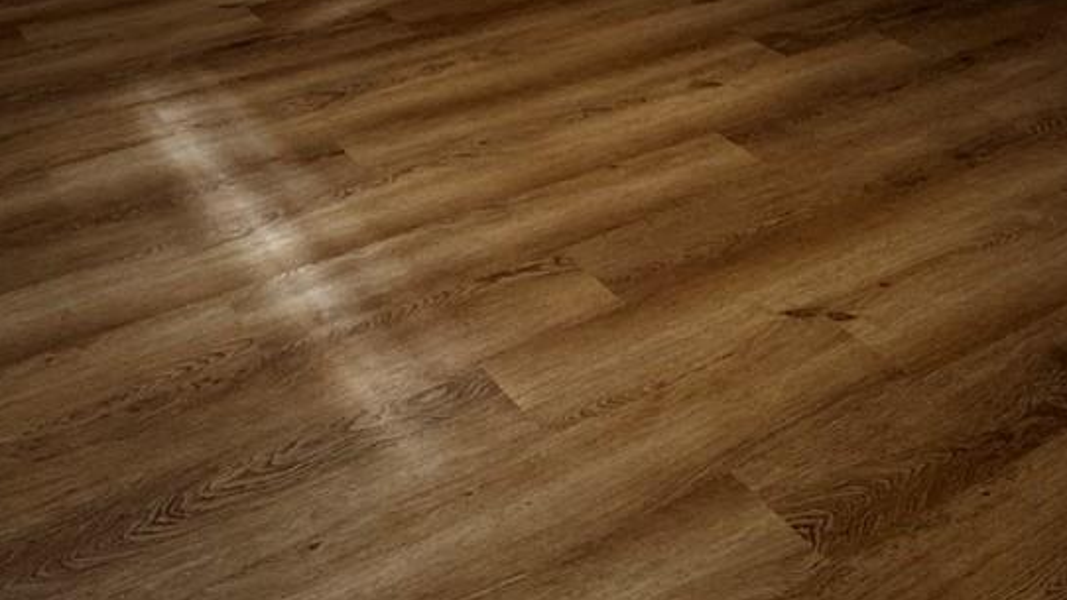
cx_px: 297
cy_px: -228
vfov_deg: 22.9
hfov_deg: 44.3
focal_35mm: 45
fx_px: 1273
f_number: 2.2
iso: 200
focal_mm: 2.22
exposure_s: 1/60
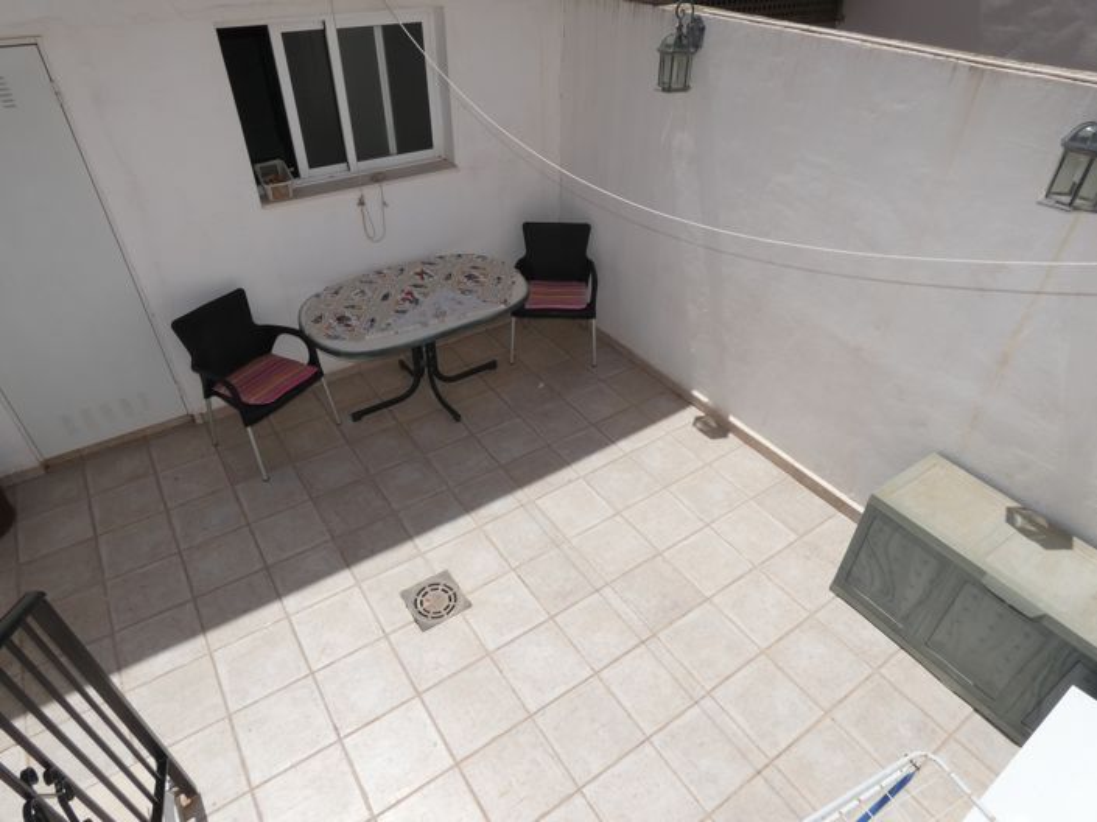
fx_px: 633
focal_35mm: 20
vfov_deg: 65.9
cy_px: 411
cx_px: 548
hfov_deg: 81.8
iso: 80
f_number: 5.6
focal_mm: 3.6
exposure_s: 1/1000
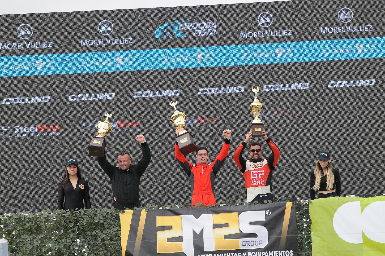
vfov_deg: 4.9
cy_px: 128
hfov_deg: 7.4
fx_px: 2964
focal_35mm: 278
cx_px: 192
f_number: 5.3
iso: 200
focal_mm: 185
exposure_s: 1/640
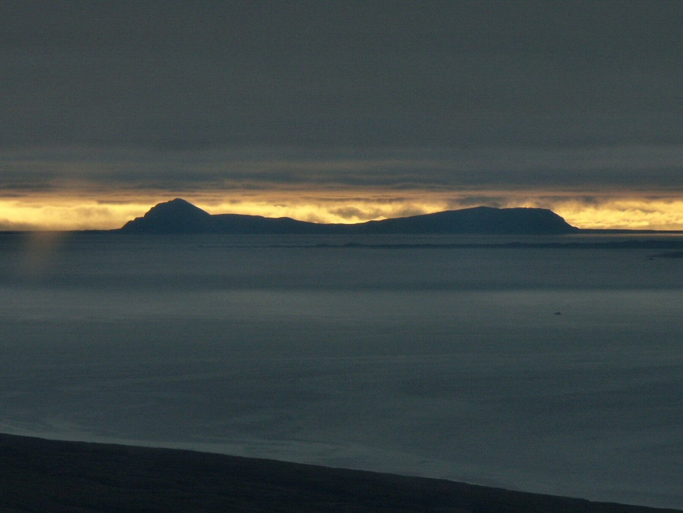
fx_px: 3947
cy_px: 256
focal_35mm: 200
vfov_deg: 7.4
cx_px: 342
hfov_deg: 9.9
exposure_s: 1/250
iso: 100
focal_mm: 50.8
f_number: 7.1
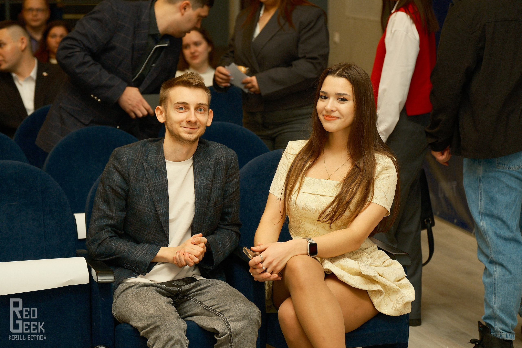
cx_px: 261
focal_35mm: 107
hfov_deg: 19.1
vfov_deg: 12.8
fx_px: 1551
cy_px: 174
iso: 1250
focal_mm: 71.5
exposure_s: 1/160
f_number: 2.8
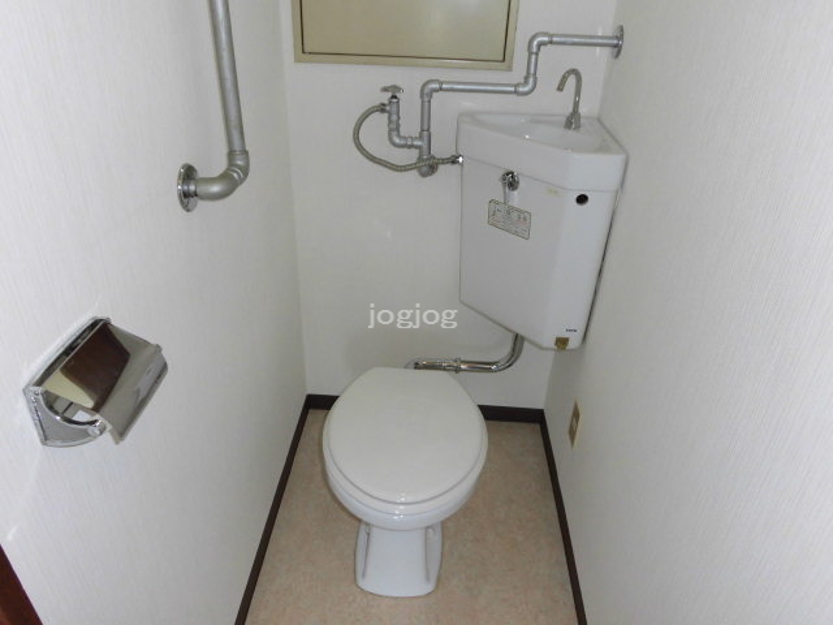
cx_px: 416
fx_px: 578
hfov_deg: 71.6
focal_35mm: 24
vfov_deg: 56.8
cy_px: 312
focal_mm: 4.3
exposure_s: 1/30
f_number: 3.1
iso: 100
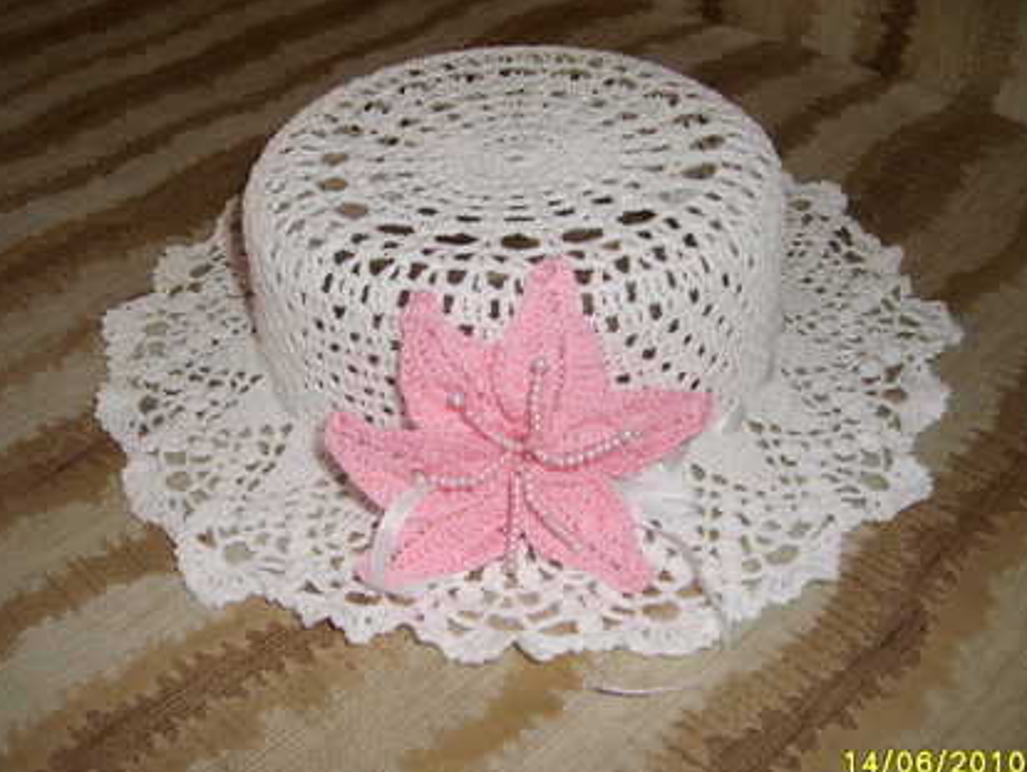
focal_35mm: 38
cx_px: 506
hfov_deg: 48.9
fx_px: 1128
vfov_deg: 37.8
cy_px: 395
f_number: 2.8
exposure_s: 1/45
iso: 100
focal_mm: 5.8
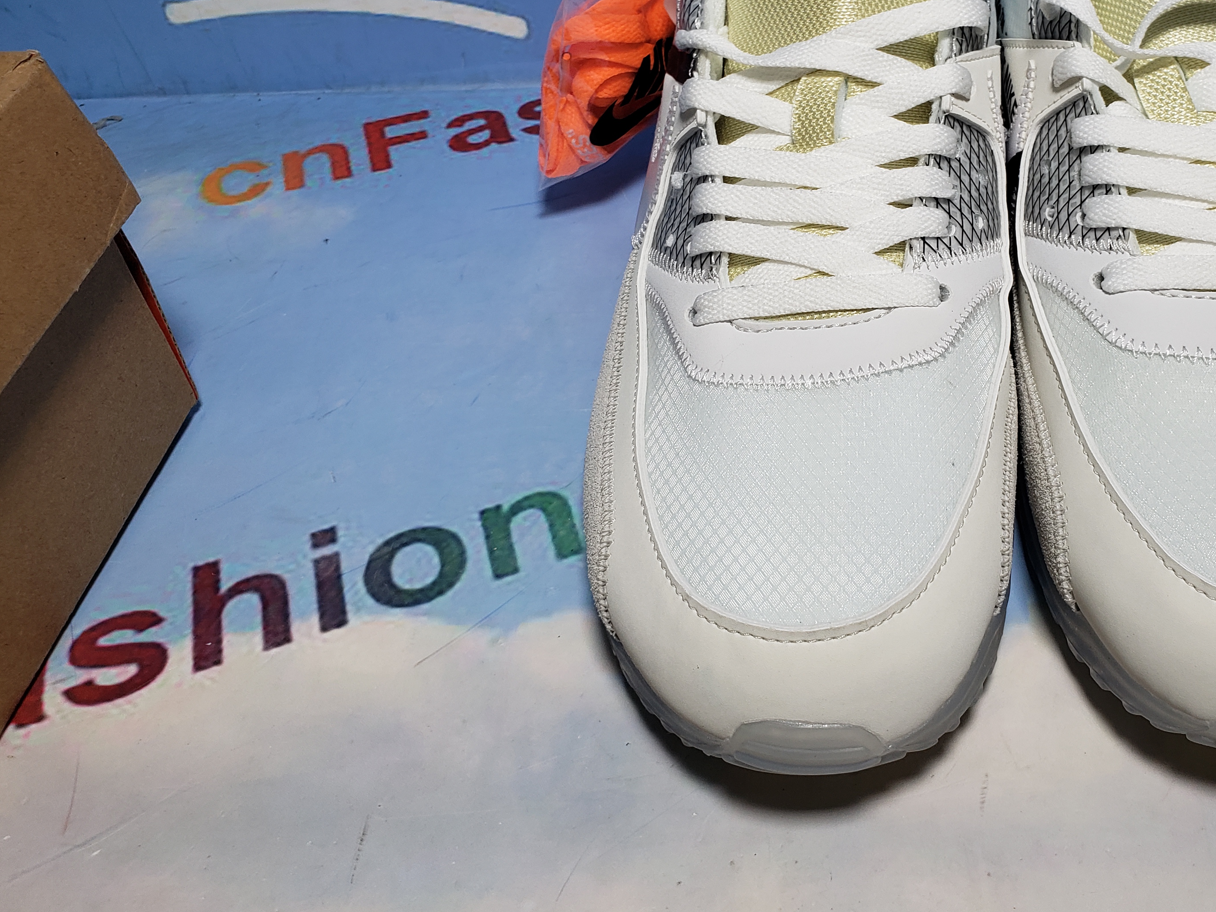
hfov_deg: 48.9
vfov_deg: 38.1
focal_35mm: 37
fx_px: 1300
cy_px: 287
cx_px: 846
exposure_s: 1/296
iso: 50
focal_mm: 4.3
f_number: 2.4
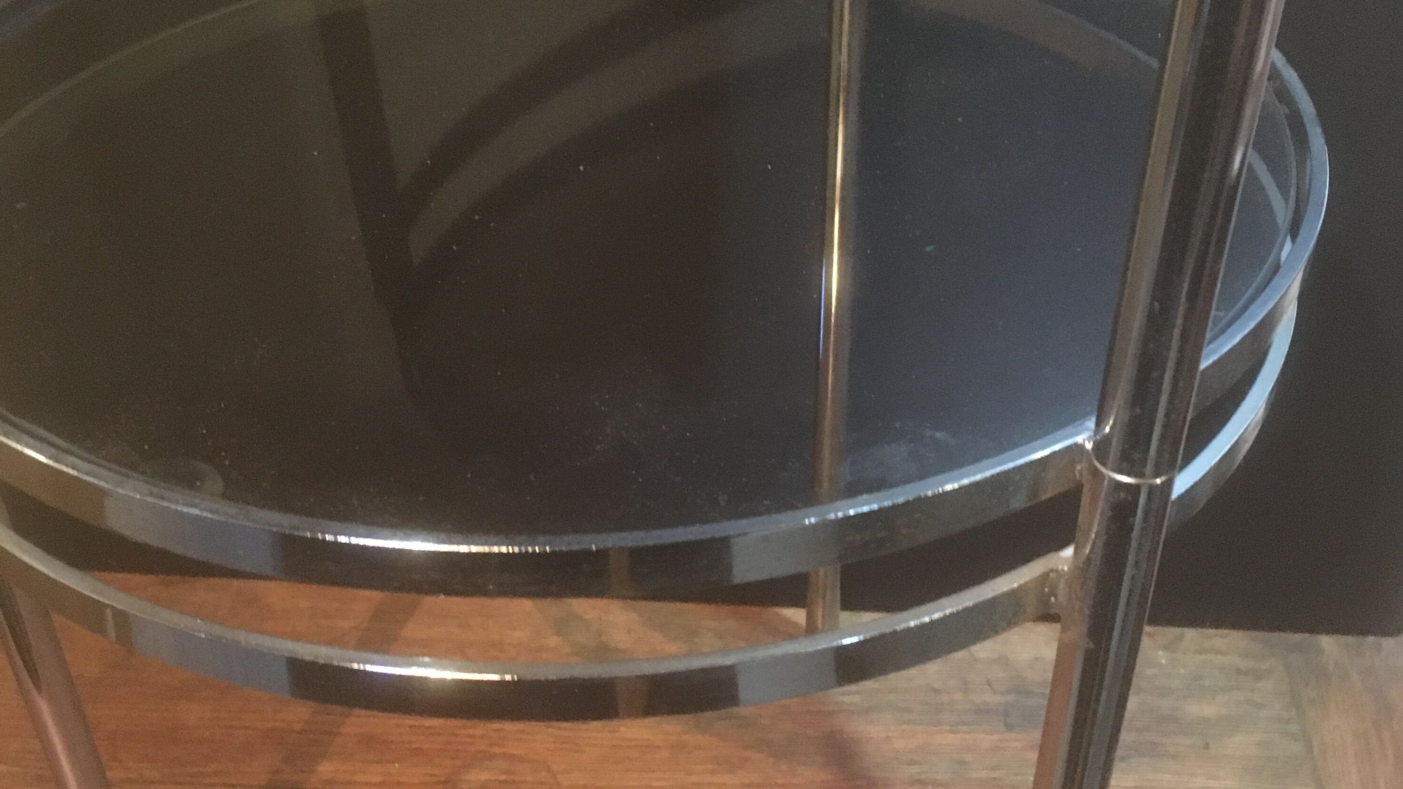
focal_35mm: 43
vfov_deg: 27.6
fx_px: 1600
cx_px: 714
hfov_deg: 47.4
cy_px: 476
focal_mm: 4.15
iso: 500
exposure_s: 1/17
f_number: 2.2
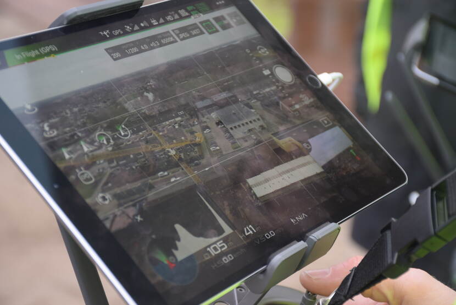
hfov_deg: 21.9
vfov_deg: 14.7
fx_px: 1178
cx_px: 228
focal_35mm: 93
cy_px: 152
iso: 400
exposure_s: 1/80
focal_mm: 62
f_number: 5
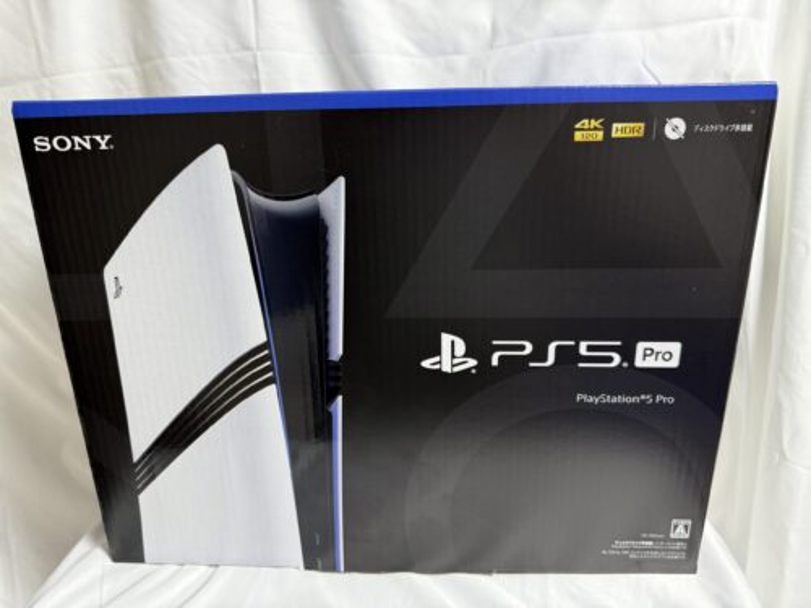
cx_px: 406
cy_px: 304
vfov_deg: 56.8
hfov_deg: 71.6
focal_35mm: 24
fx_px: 562
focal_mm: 6.76
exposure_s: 1/59
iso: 160
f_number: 1.78
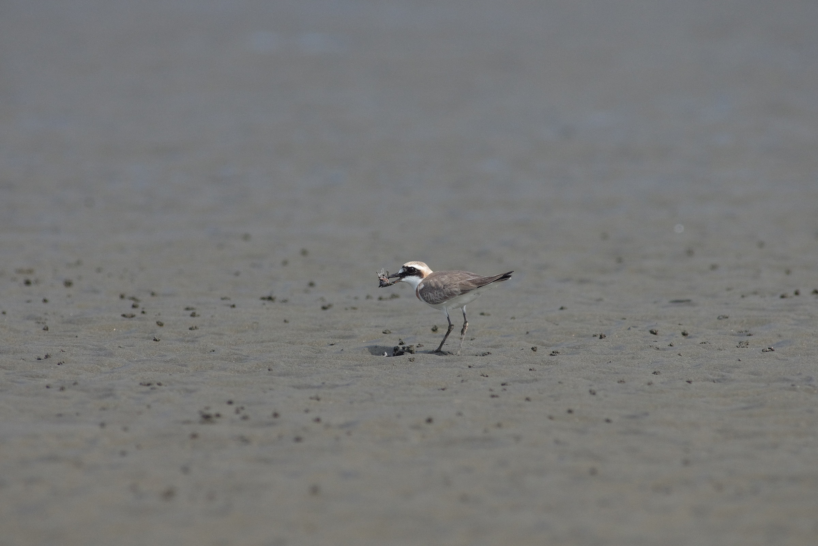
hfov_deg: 2.5
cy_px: 273
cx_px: 409
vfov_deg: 1.6
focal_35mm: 840
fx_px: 19085
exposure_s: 1/640
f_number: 8
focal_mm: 560
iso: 1000
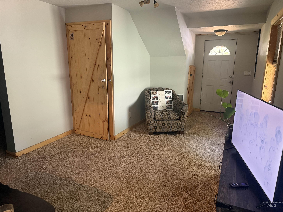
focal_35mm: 24
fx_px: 196
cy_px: 106
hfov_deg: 71.6
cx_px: 142
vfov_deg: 56.8
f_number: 1.78
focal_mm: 6.76
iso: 400
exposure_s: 1/60
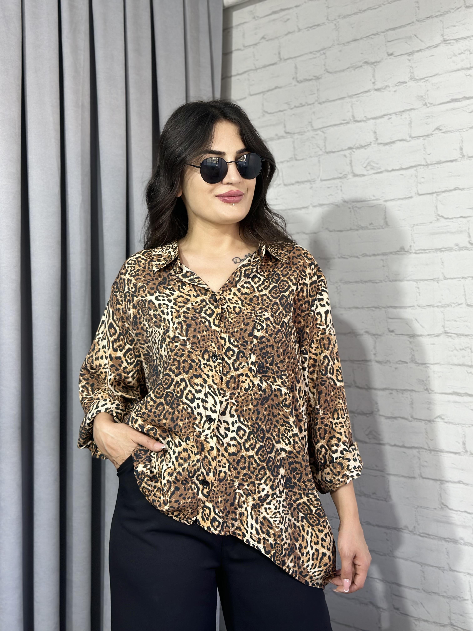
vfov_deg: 39.7
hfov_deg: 30.3
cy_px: 316
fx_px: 875
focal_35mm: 48
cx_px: 236
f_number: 1.78
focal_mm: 6.86
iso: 125
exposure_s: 1/100
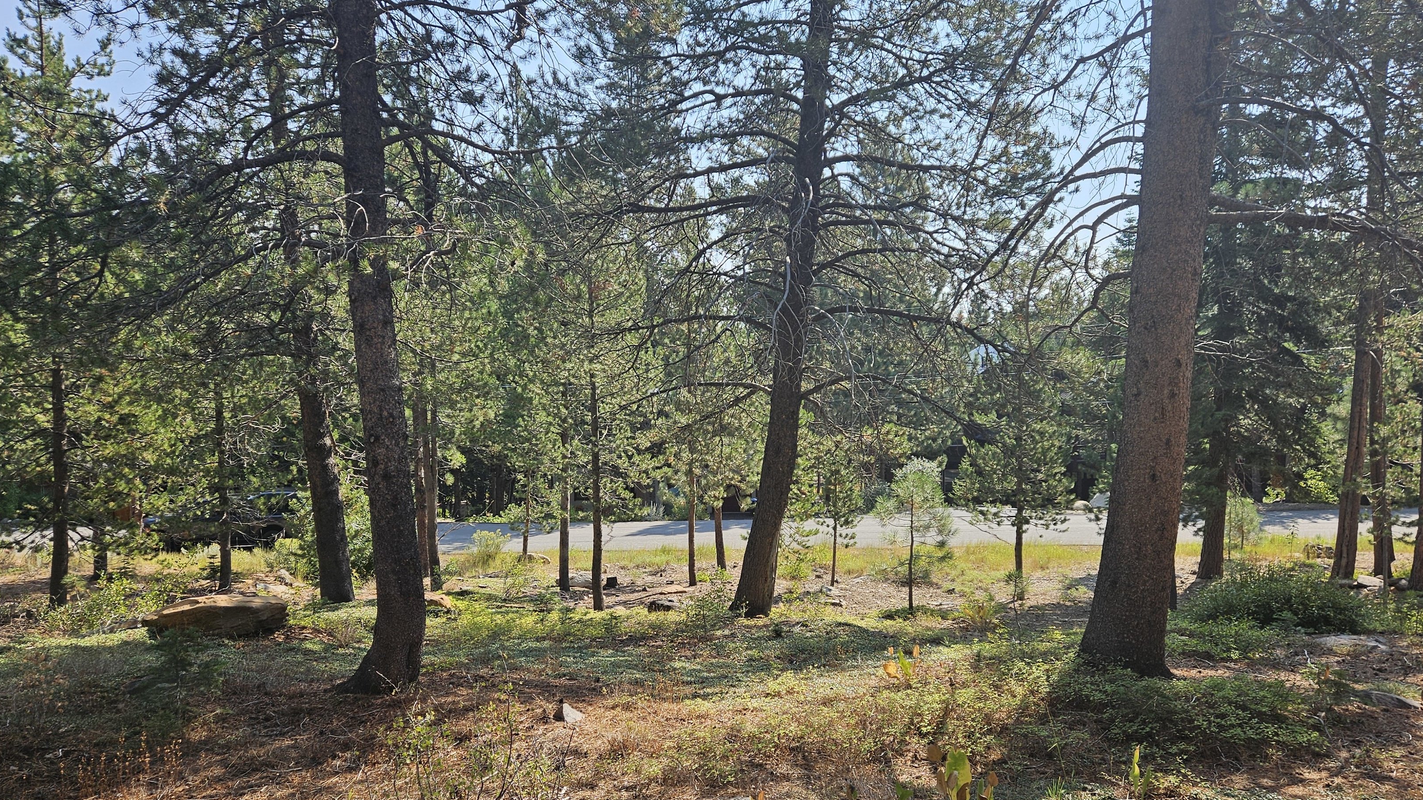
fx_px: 1056
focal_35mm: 28
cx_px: 735
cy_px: 441
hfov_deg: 67.9
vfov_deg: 41.4
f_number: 1.8
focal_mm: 5.4
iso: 25
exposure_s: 1/944
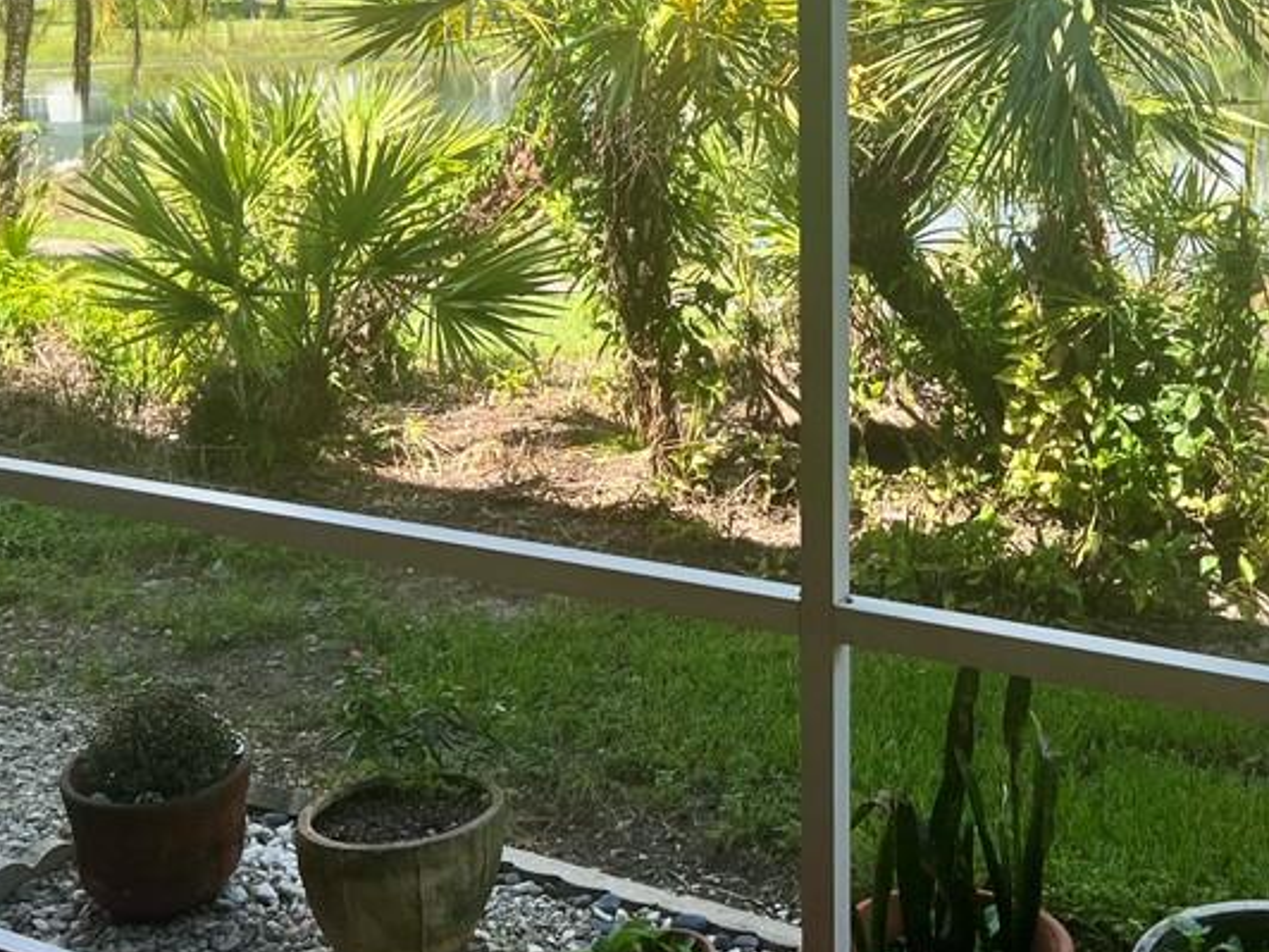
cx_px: 897
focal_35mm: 50
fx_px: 1833
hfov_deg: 37.5
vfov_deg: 28.4
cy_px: 177
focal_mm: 5.7
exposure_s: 1/1171
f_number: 1.5
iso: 50
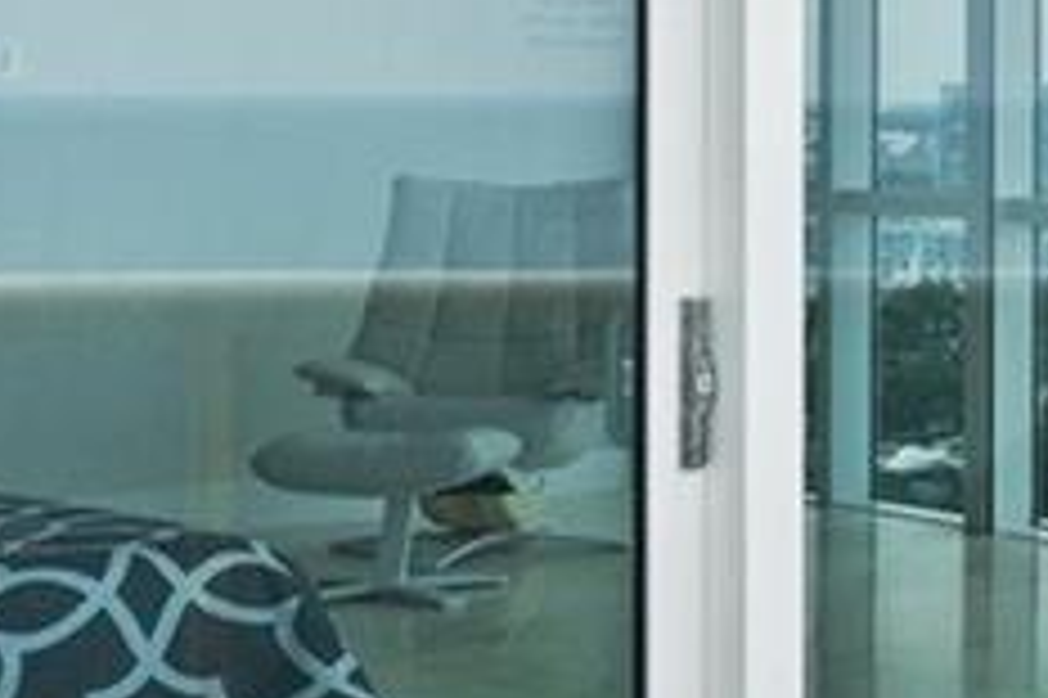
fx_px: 2996
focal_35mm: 103
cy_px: 124
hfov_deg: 16.7
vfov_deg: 13.2
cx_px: 1840
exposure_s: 1/100
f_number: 8
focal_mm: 15
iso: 200
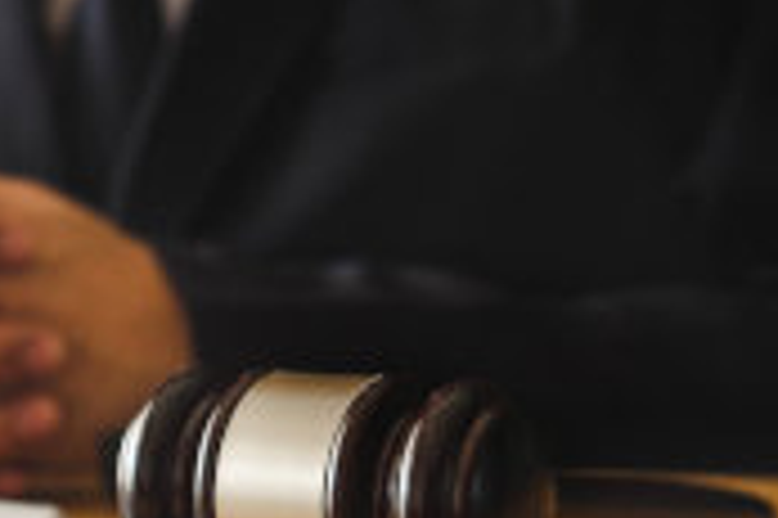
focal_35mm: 86
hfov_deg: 22.3
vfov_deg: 15.8
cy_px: 354
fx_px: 1857
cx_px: -92
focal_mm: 24.3
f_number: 3.2
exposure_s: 1/60
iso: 320
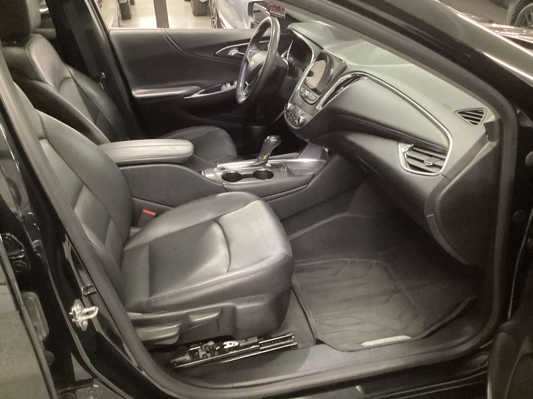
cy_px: 200
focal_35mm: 31
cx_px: 266
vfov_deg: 45.4
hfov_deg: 58.4
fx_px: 477
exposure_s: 1/25
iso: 800
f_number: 2.4
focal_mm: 3.3
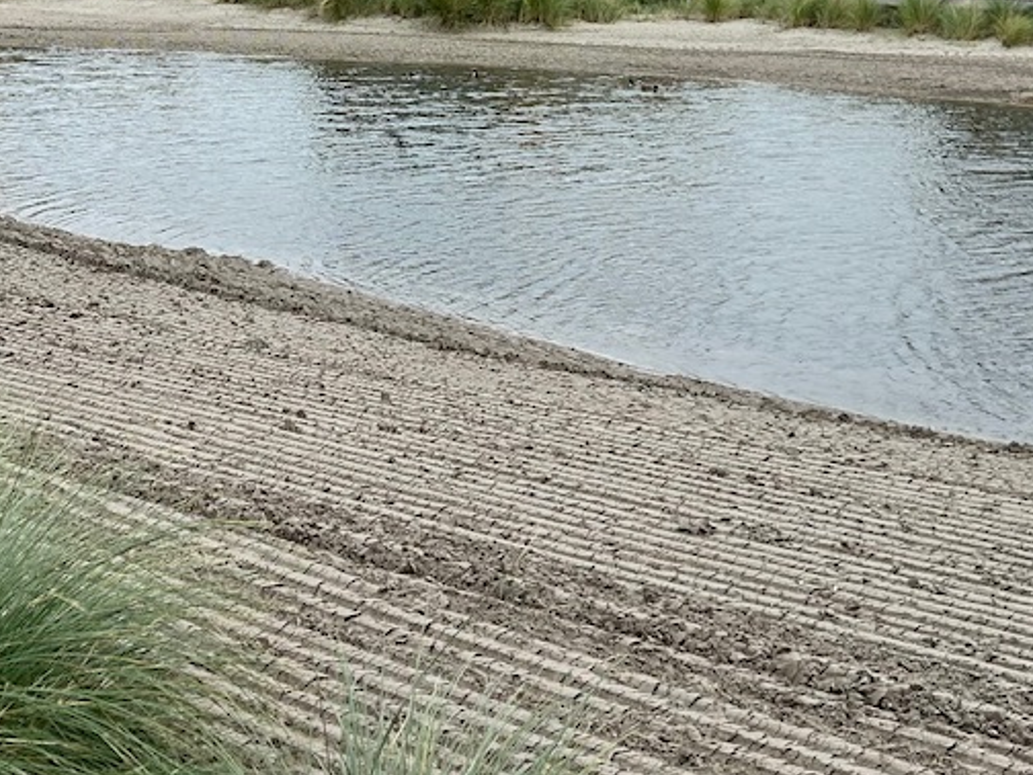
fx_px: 1970
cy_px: 4
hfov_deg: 28.8
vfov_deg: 21.5
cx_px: 223
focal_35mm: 66
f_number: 1.5
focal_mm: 5.7
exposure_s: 1/2252
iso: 50
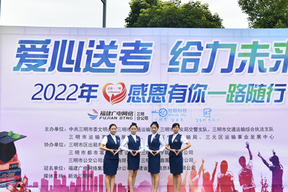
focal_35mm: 50
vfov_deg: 27.0
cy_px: 101
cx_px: 153
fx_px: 400
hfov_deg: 39.6
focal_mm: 40
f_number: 9
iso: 125
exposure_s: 1/125
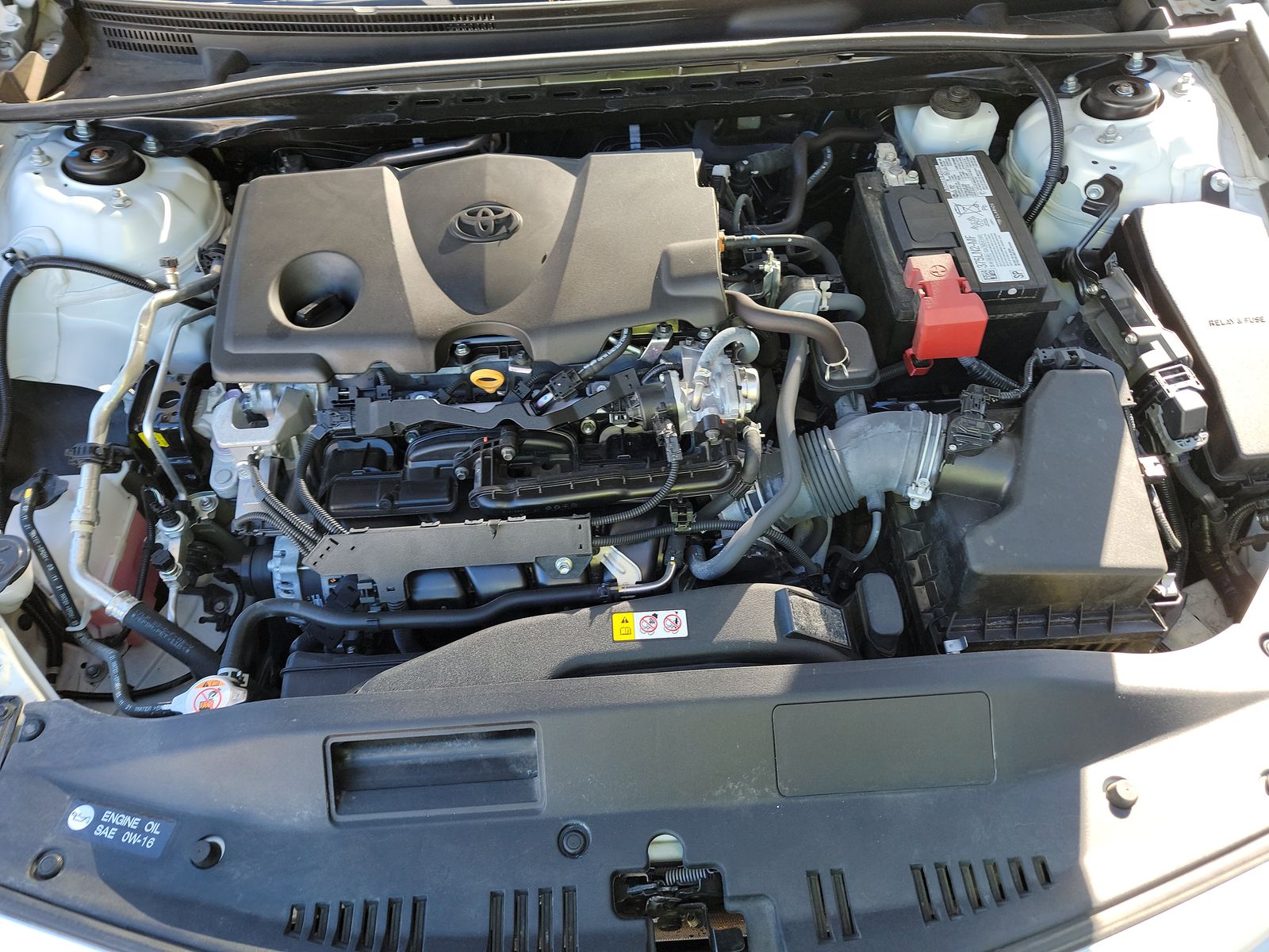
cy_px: 476
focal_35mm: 24
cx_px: 634
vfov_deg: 56.8
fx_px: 880
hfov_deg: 71.6
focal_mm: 6.7
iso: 53
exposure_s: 1/59
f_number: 1.8
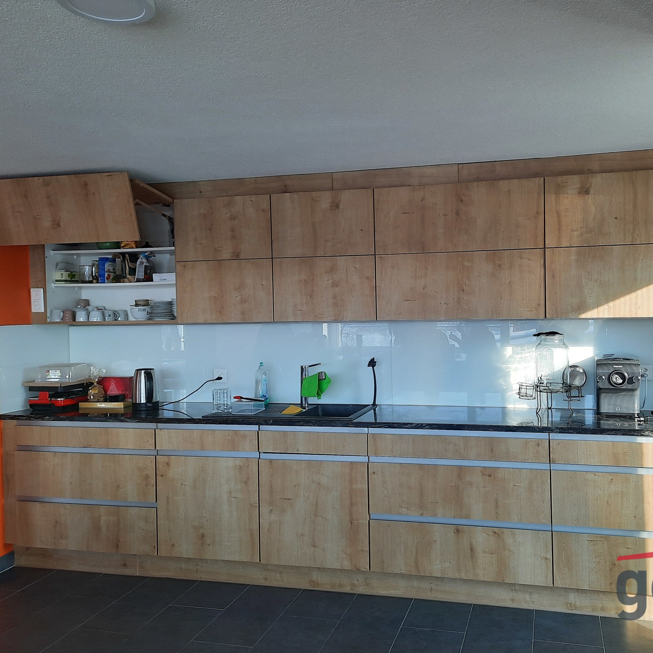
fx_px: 640
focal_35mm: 30
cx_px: 405
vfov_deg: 54.0
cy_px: 323
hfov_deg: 53.5
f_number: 2
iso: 50
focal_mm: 4.6
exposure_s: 1/50
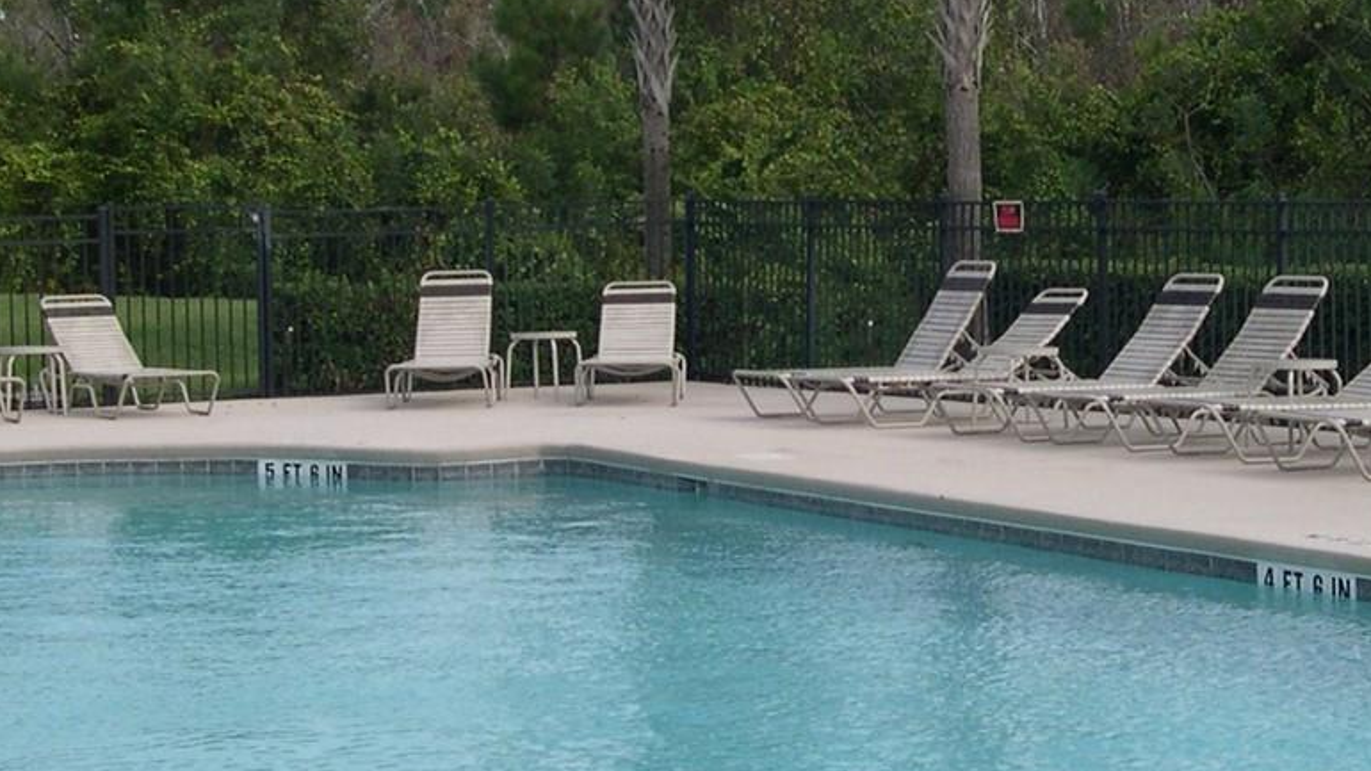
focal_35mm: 86
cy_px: 260
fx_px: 3126
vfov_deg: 14.0
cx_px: 821
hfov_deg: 24.7
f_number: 7.6
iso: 100
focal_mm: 8
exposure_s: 1/165
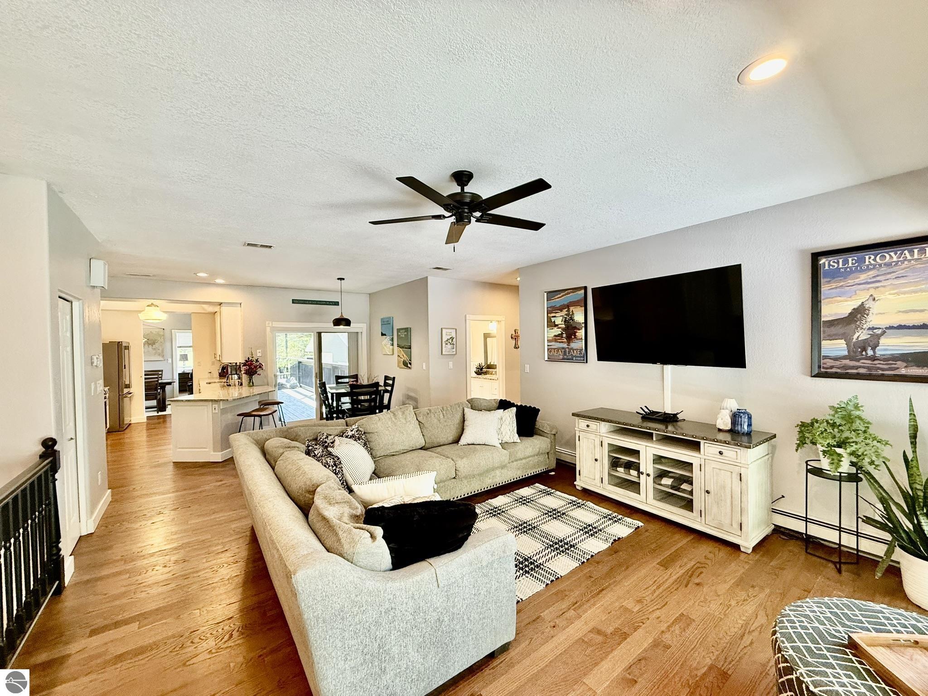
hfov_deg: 102.1
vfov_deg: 85.7
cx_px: 464
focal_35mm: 14
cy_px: 348
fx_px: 375
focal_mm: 2.22
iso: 160
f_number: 2.2
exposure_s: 1/60
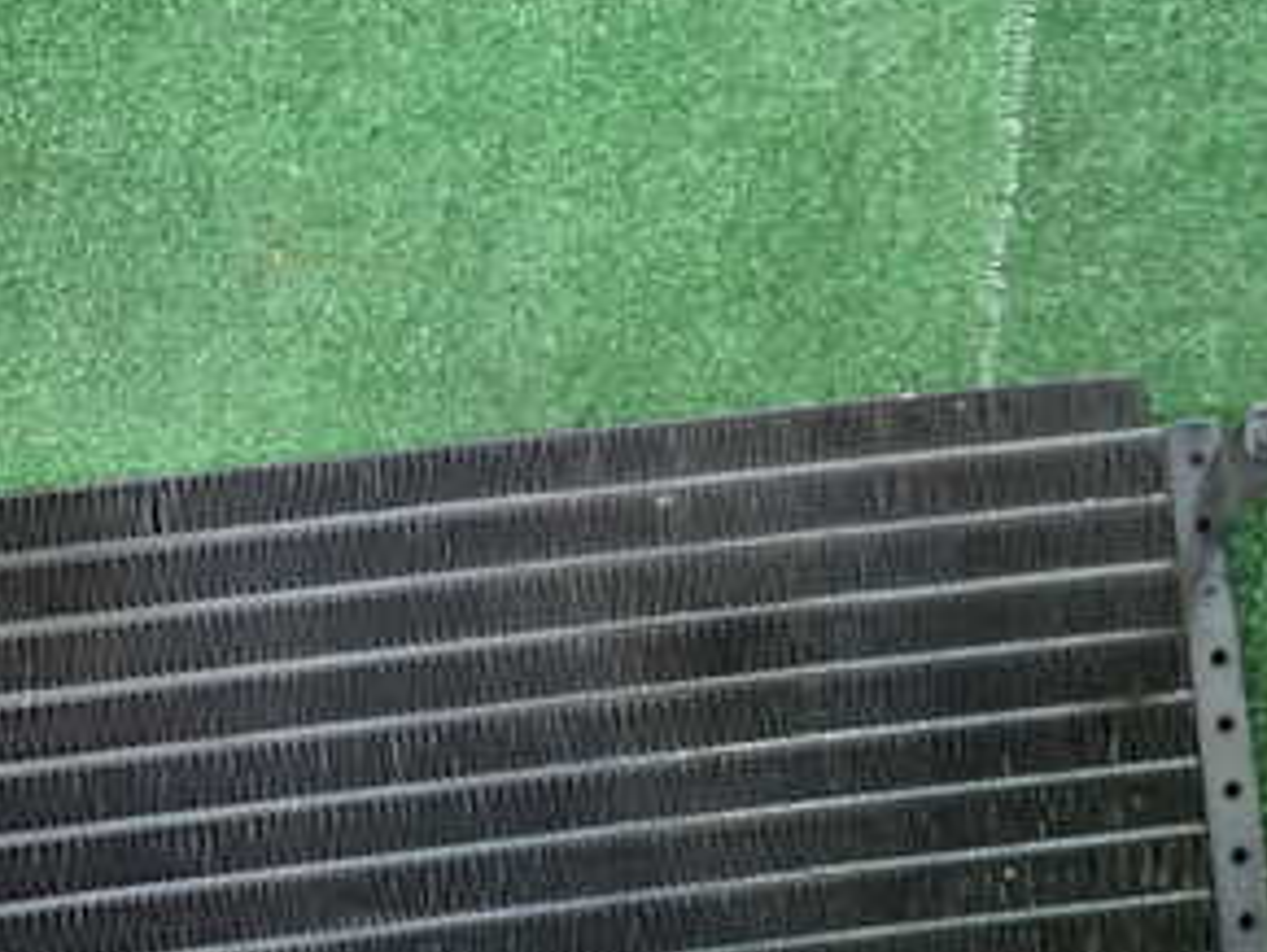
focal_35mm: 62
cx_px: 109
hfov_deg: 29.8
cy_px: 817
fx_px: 2271
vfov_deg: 23.2
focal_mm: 5.4
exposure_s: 1/30
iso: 400
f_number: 2.3
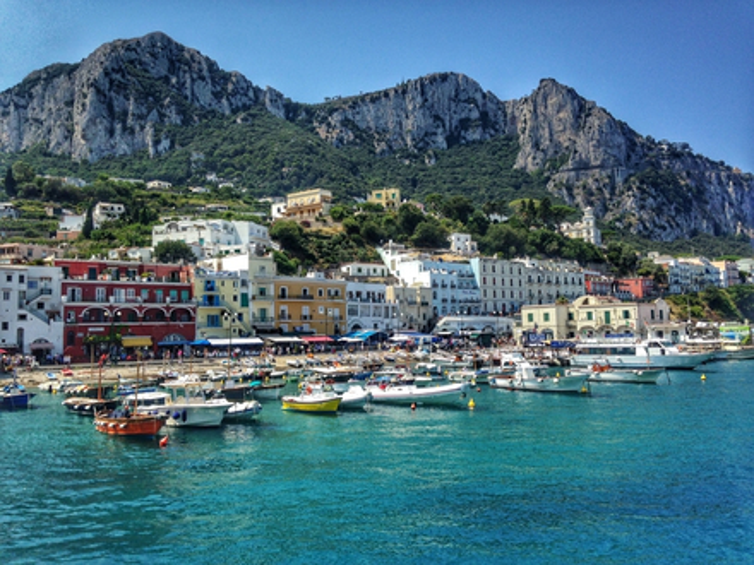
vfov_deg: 42.9
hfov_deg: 55.4
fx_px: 719
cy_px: 282
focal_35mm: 33
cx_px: 377
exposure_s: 1/1506
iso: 50
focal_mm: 4.12
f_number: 2.4
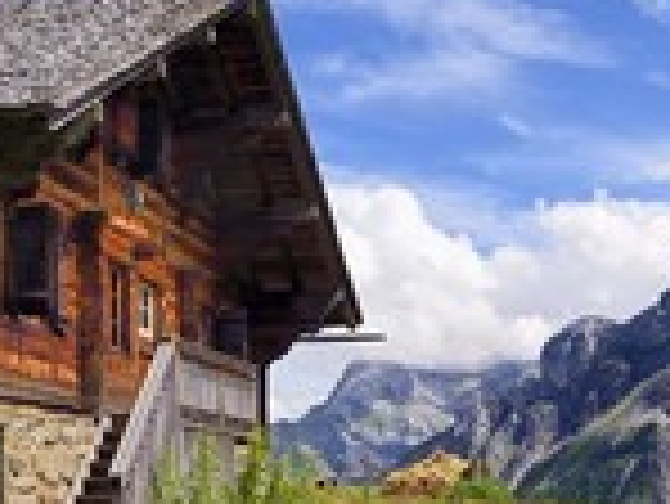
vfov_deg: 19.1
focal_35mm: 76
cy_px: 432
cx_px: 589
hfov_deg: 25.0
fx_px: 1472
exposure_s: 1/250
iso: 200
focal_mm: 28
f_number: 16
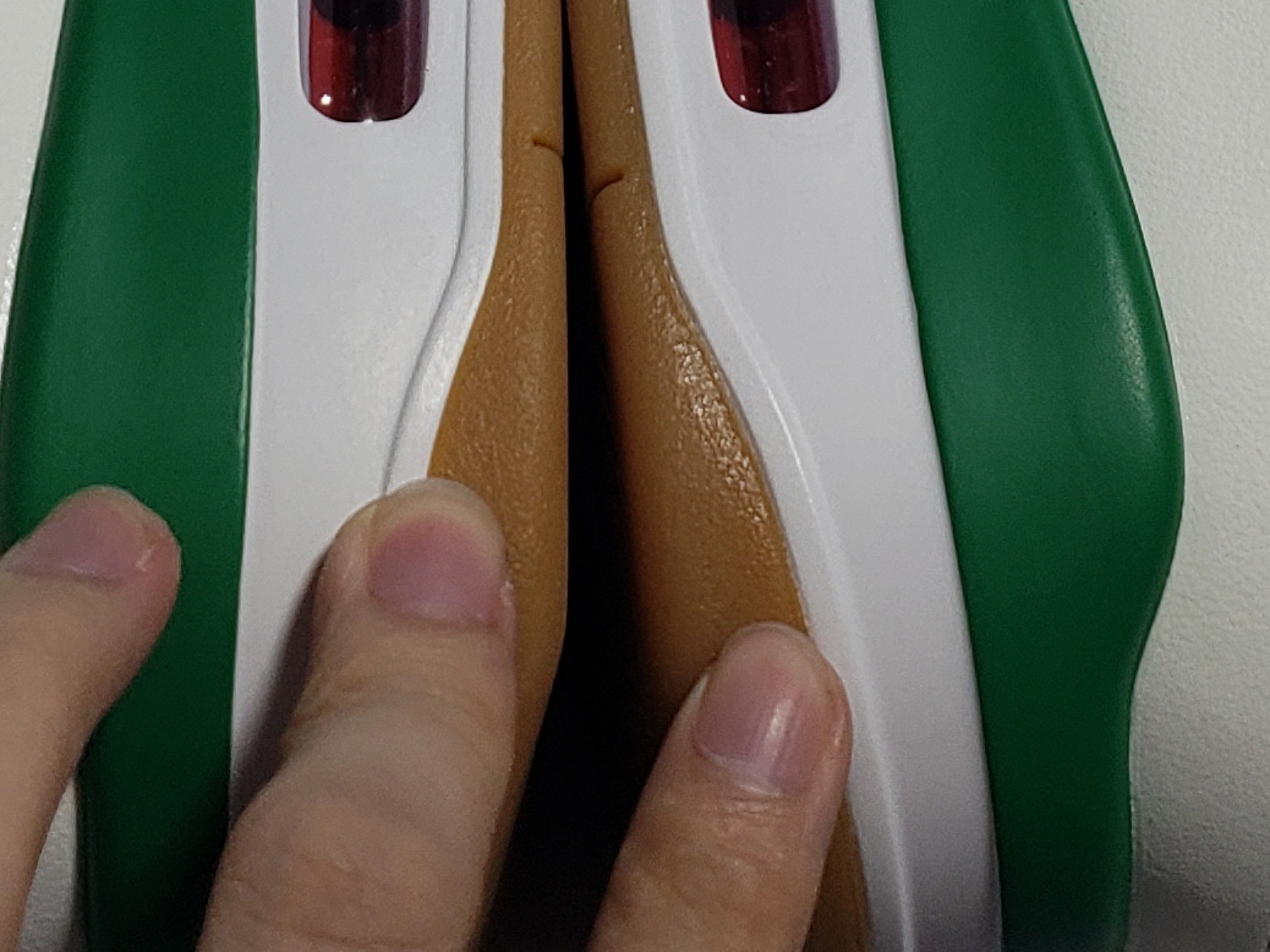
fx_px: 3705
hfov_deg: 19.5
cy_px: -416
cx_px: 637
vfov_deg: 13.9
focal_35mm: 101
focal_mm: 4.3
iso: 50
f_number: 1.5
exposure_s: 1/838
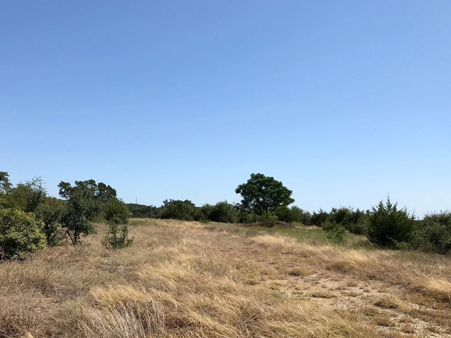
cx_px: 184
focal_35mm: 40
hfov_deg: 46.6
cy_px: 218
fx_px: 521
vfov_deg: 35.7
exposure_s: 1/3546
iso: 20
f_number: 1.8
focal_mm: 3.99
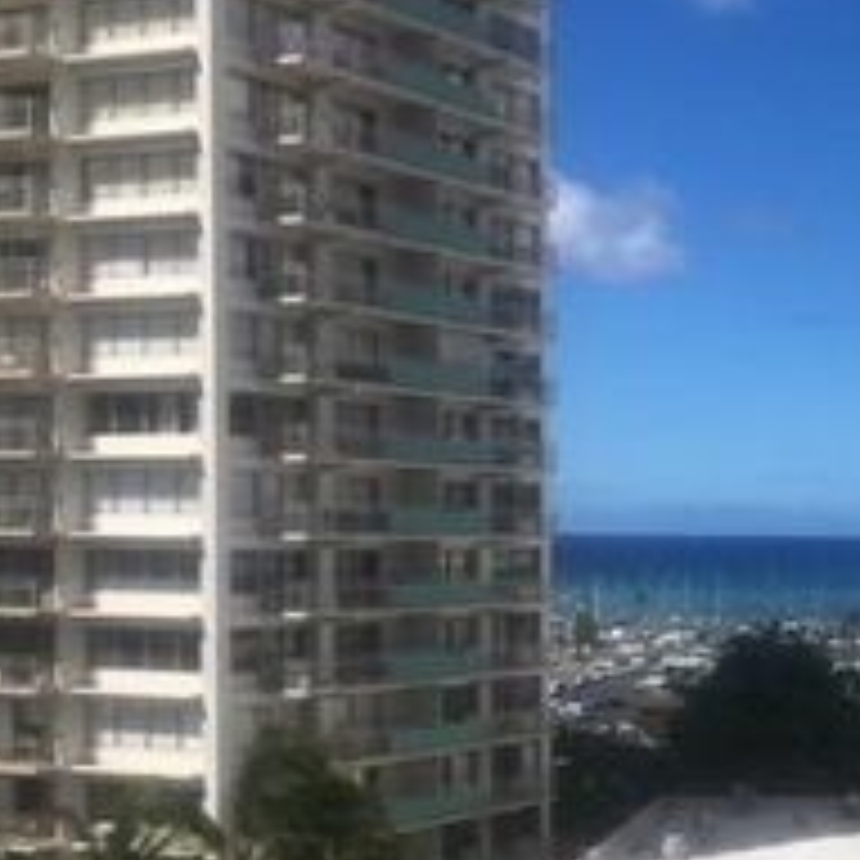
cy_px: 637
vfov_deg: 25.4
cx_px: 1054
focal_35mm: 67
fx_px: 1883
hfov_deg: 23.4
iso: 25
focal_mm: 4.15
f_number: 2.2
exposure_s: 1/2653
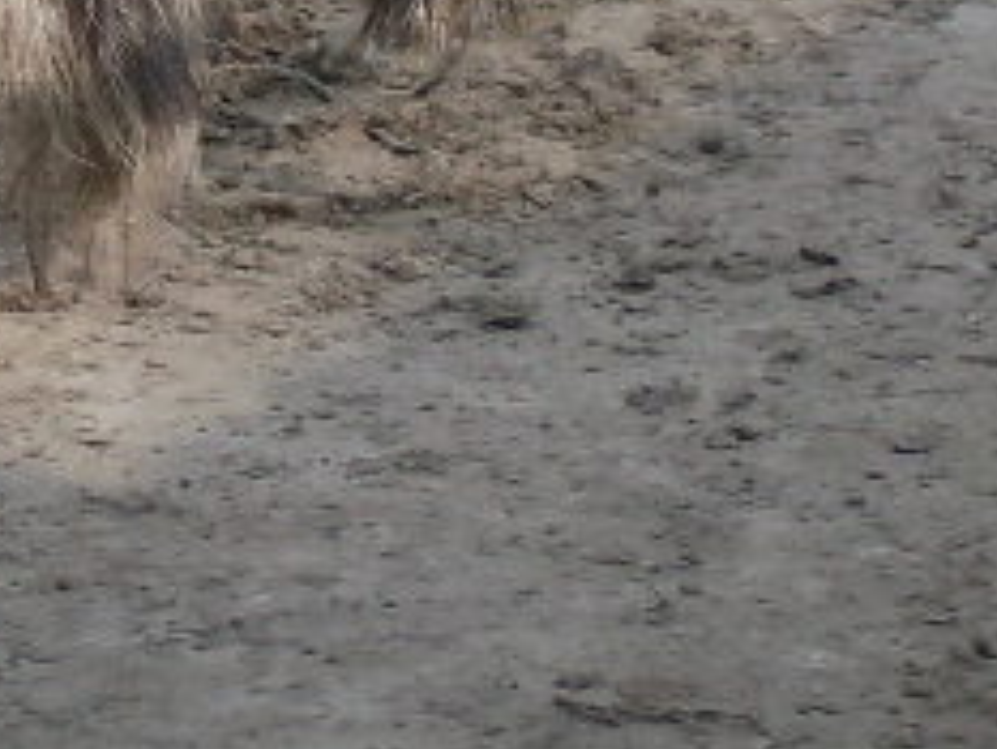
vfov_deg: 3.0
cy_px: -646
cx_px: -338
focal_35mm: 501
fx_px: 14437
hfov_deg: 3.9
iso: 80
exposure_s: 1/125
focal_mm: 18.9
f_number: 5.2
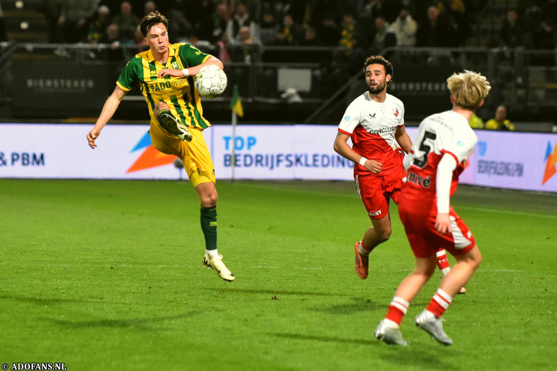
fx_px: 4177
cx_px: 278
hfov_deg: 7.6
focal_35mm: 270
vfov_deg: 5.1
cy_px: 186
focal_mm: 180
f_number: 2.8
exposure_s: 1/500
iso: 4000
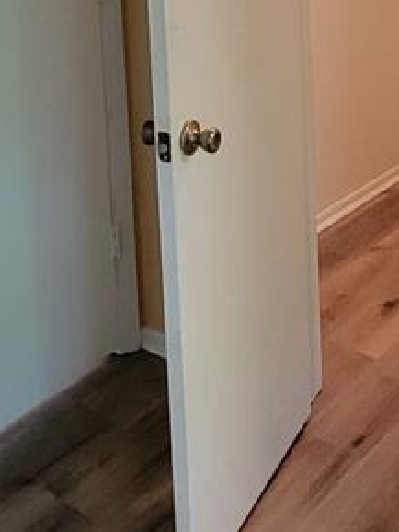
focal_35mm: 54
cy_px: -79
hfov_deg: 26.9
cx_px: 267
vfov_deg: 30.9
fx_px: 829
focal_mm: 2.2
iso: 320
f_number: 2.2
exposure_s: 1/40
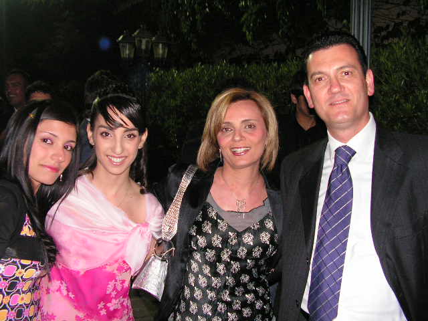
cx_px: 214
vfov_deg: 39.7
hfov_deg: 51.4
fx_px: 445
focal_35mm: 36
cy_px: 160
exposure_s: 1/40
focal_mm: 6
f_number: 3.2
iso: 200
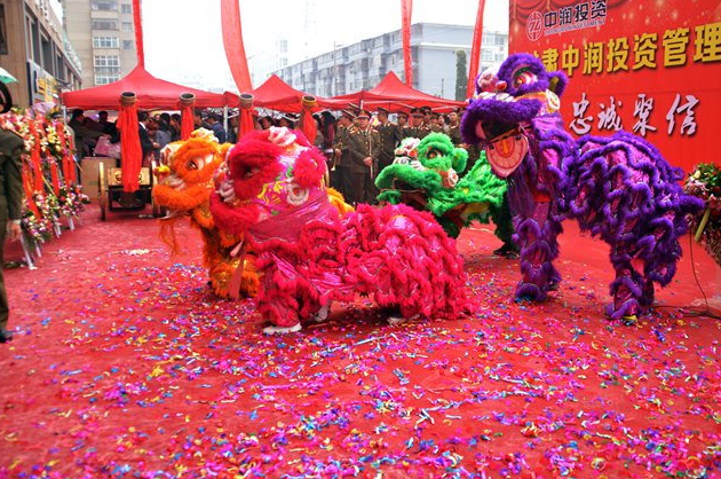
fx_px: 600
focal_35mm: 30
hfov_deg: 62.0
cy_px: 225
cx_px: 370
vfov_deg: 43.5
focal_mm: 18
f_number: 3.5
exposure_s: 1/400
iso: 640
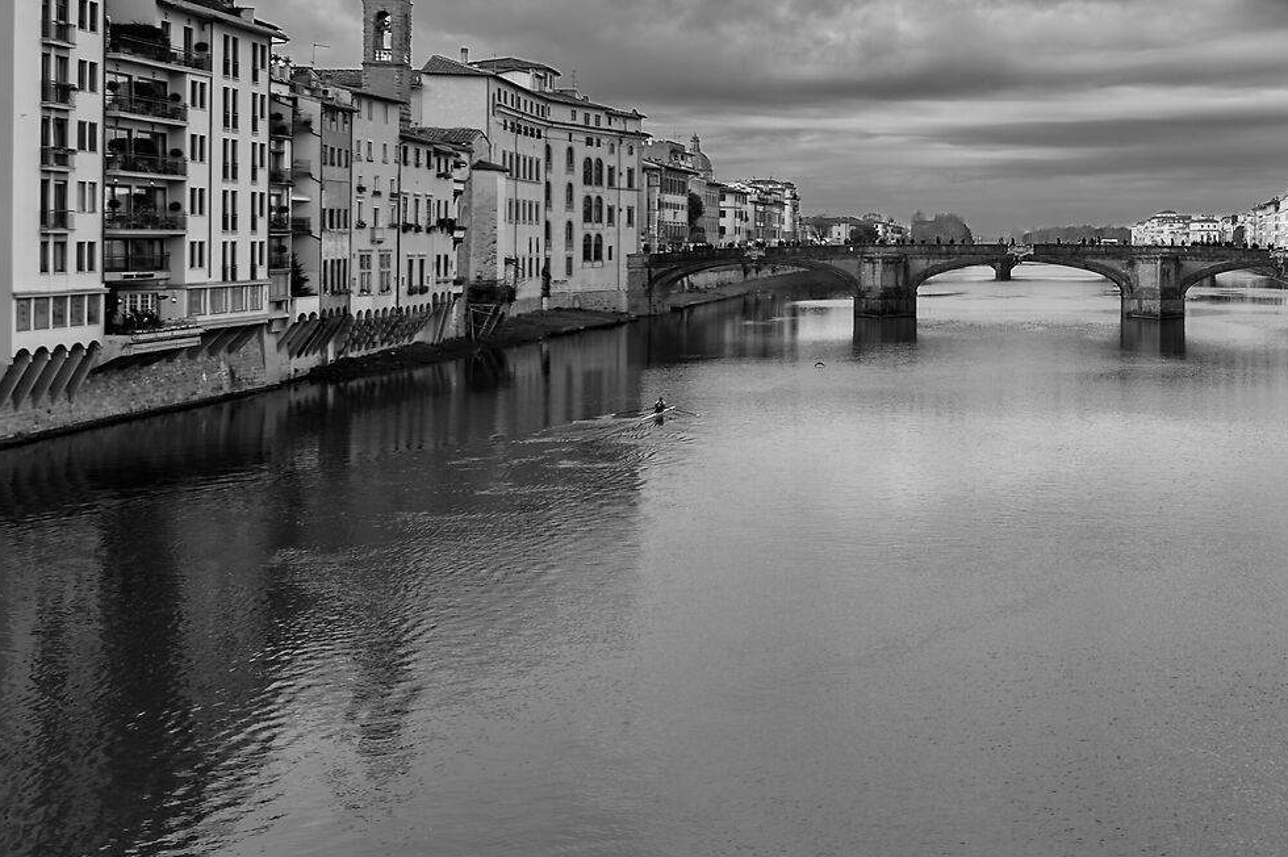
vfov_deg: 27.2
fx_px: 1752
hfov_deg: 38.4
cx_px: 1087
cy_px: 237
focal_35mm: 49
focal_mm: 20
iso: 125
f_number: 8
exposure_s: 1/400
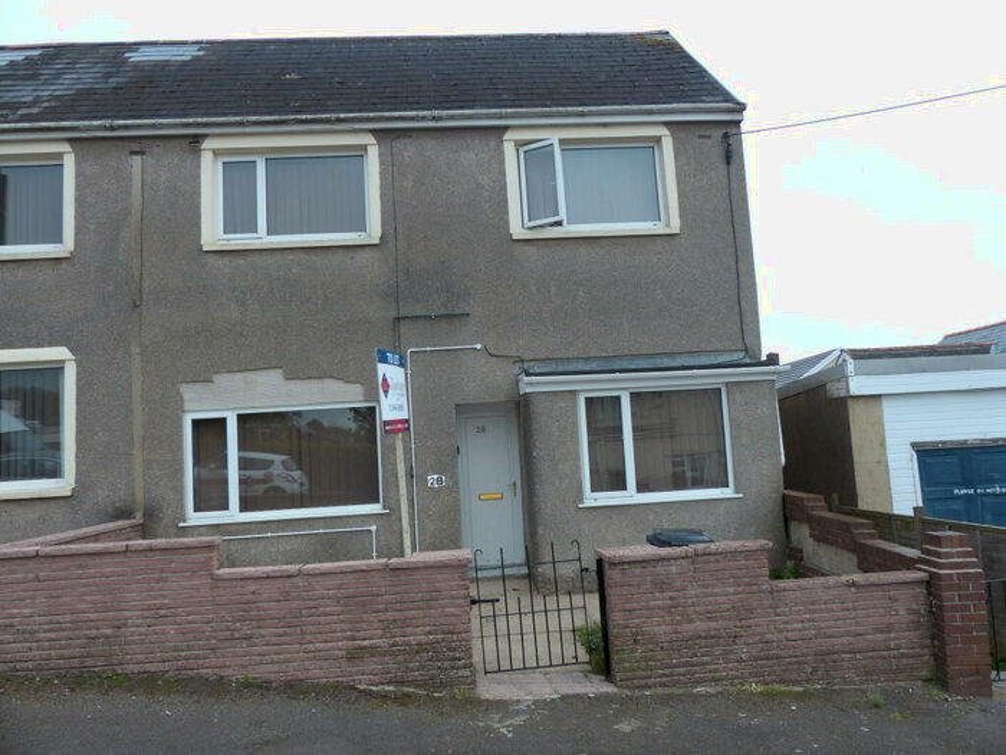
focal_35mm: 25
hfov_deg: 69.4
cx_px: 503
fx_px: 727
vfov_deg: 54.9
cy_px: 378
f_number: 4
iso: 100
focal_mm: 4.5
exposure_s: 1/125
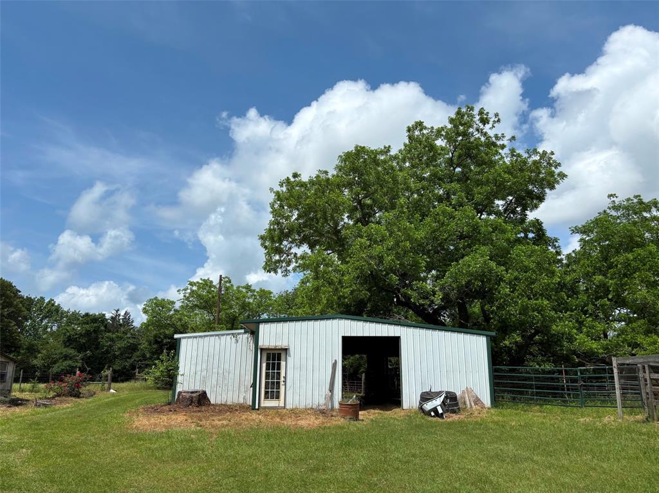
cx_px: 330
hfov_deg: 67.3
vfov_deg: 53.0
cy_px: 246
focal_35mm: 26
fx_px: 495
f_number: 1.6
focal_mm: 5.96
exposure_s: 1/5952
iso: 50
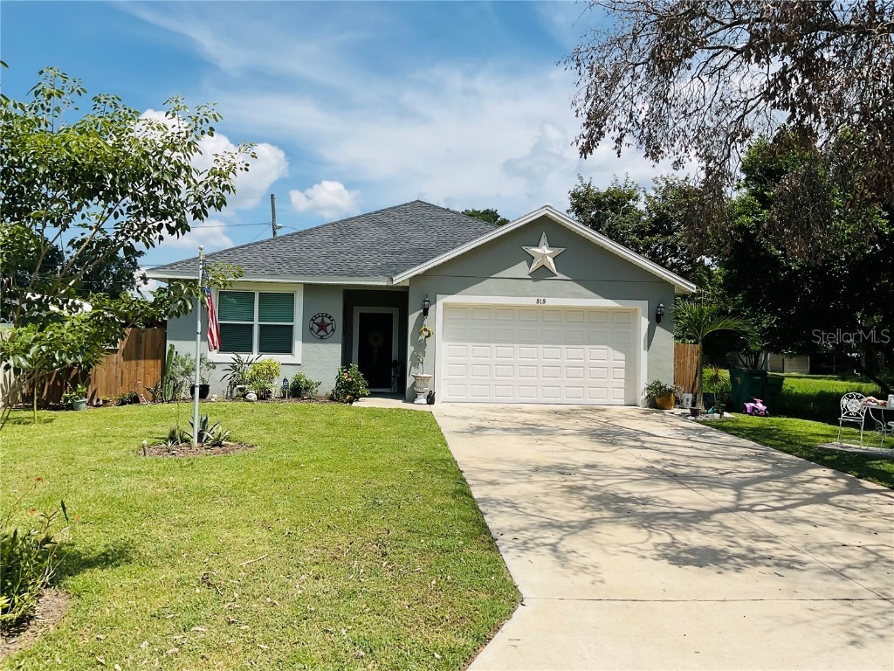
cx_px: 447
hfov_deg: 61.7
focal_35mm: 29
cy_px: 336
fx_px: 749
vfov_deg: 48.2
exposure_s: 1/3322
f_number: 1.8
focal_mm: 3
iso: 16
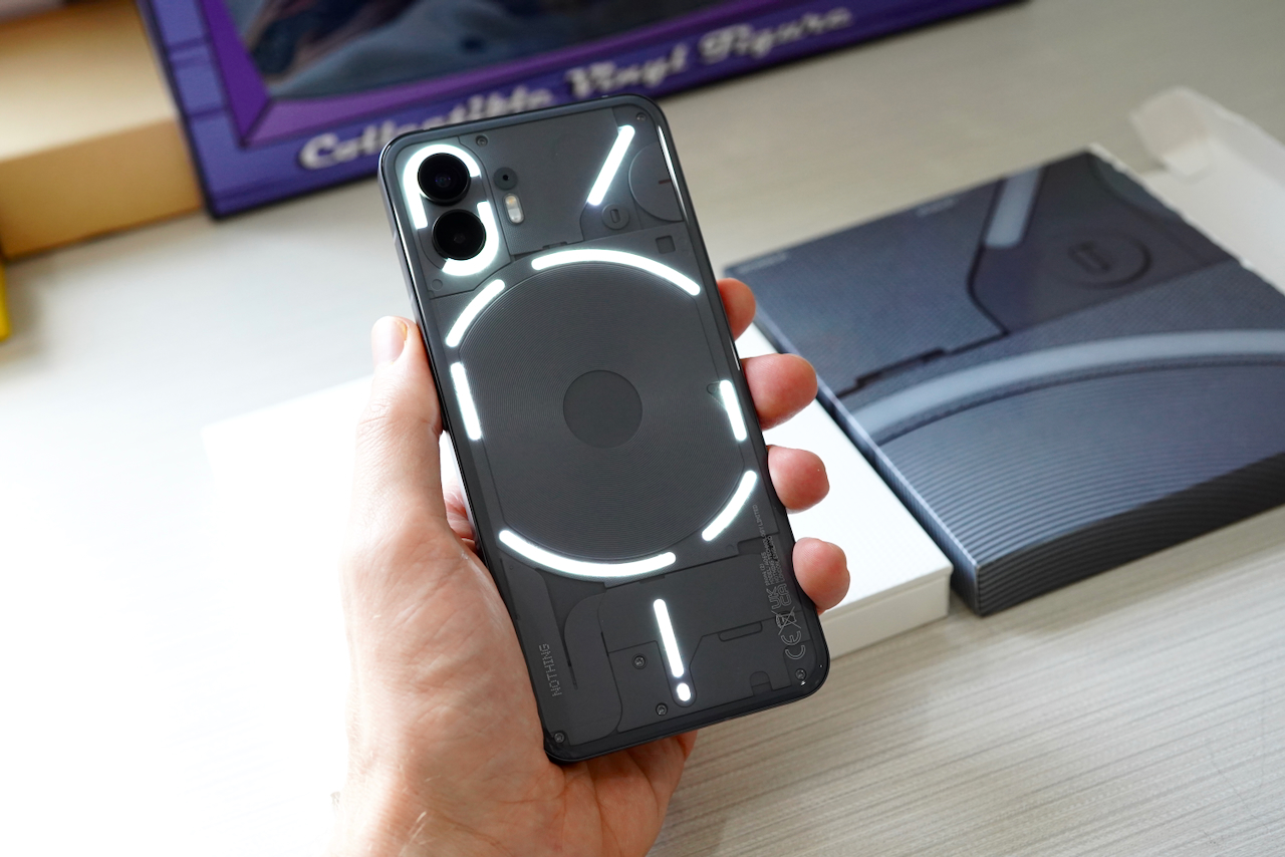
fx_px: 1785
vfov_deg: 27.0
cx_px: 642
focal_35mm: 50
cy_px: 428
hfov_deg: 39.6
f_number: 5.6
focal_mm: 50
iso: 2500
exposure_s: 1/100
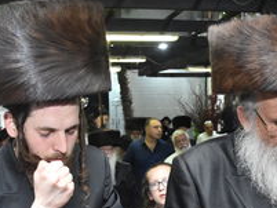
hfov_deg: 30.7
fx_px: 504
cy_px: 168
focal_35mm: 63
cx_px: 135
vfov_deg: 23.0
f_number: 5.6
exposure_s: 1/60
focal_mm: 22
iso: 1600
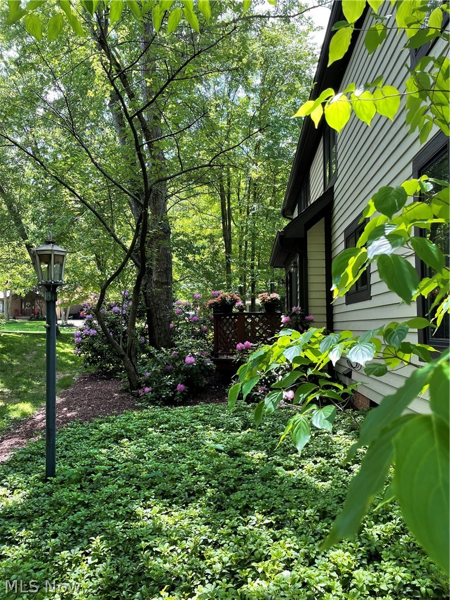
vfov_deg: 67.3
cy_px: 300
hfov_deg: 53.1
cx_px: 225
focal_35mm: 26
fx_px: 451
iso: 32
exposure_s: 1/207
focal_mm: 4.2
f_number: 1.6
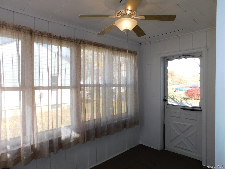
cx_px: 112
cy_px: 84
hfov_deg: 73.9
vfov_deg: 58.9
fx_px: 149
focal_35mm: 23
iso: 125
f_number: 3
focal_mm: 4
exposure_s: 1/250
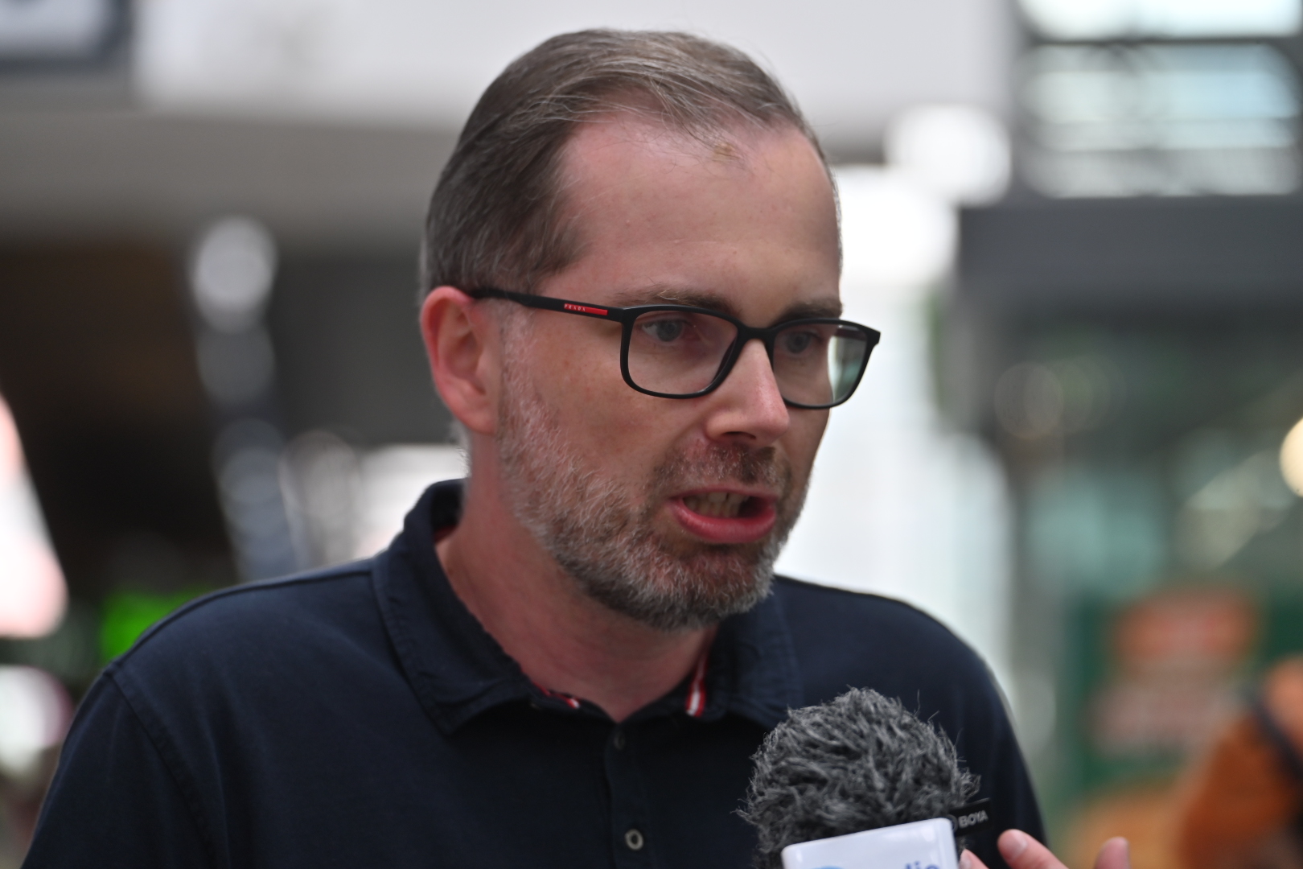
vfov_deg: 11.9
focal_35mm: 115
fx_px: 4162
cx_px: 652
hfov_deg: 17.8
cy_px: 434
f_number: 2.8
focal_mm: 115
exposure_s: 1/250
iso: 250
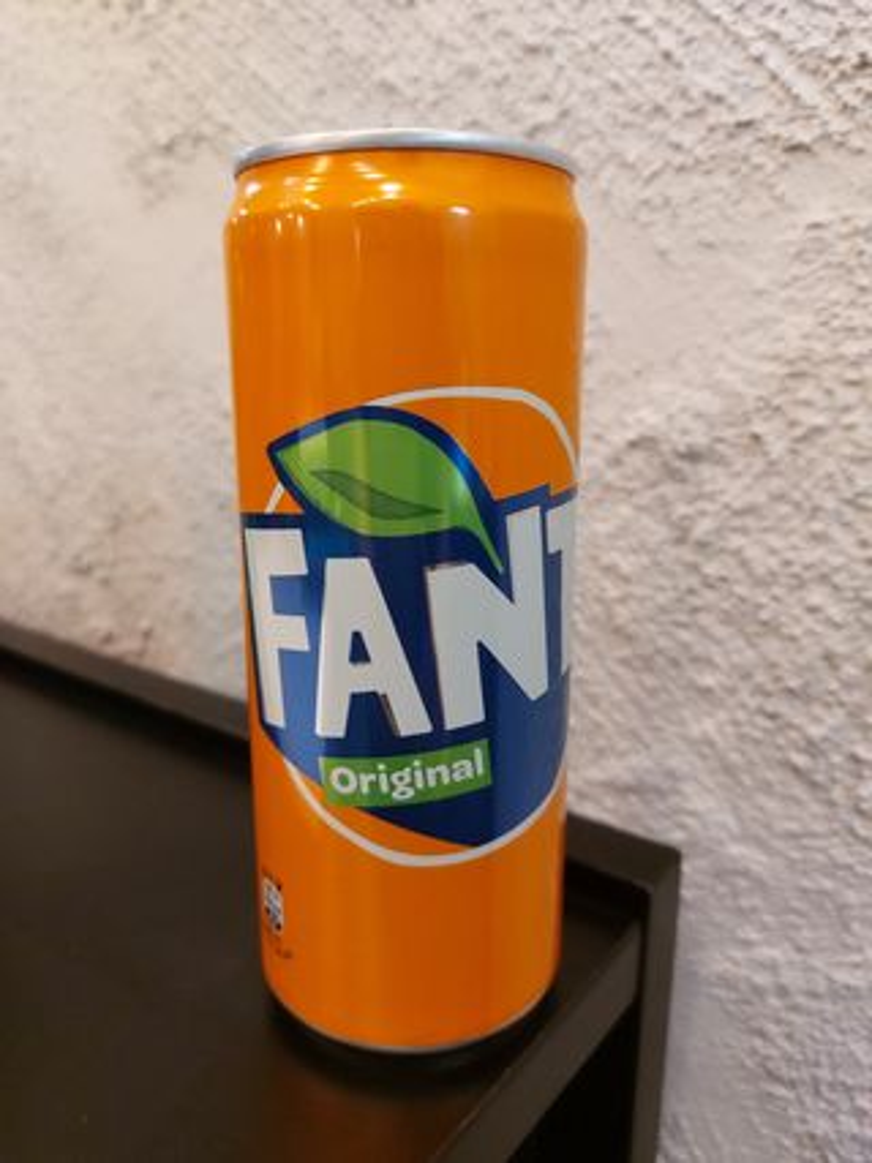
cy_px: 582
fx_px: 807
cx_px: 436
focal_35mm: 24
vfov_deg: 71.6
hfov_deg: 56.8
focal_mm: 5.23
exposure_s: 1/100
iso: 320
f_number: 1.8
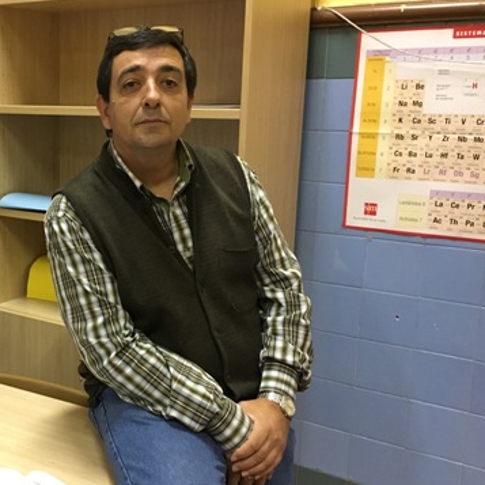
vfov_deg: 36.8
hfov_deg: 34.9
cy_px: 236
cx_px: 56
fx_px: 729
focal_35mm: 46
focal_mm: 4.15
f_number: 2.2
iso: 200
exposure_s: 1/17
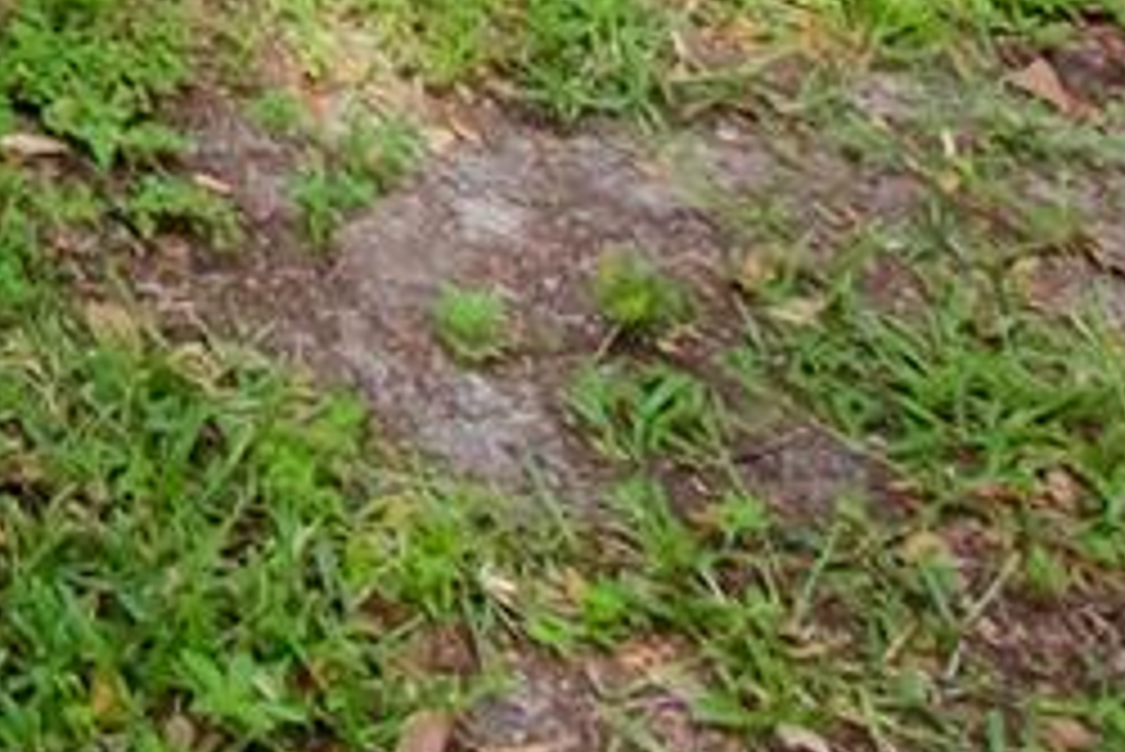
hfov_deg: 16.3
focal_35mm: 96
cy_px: -1499
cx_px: -1130
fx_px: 3002
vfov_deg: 10.3
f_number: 9
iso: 800
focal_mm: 10
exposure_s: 1/320
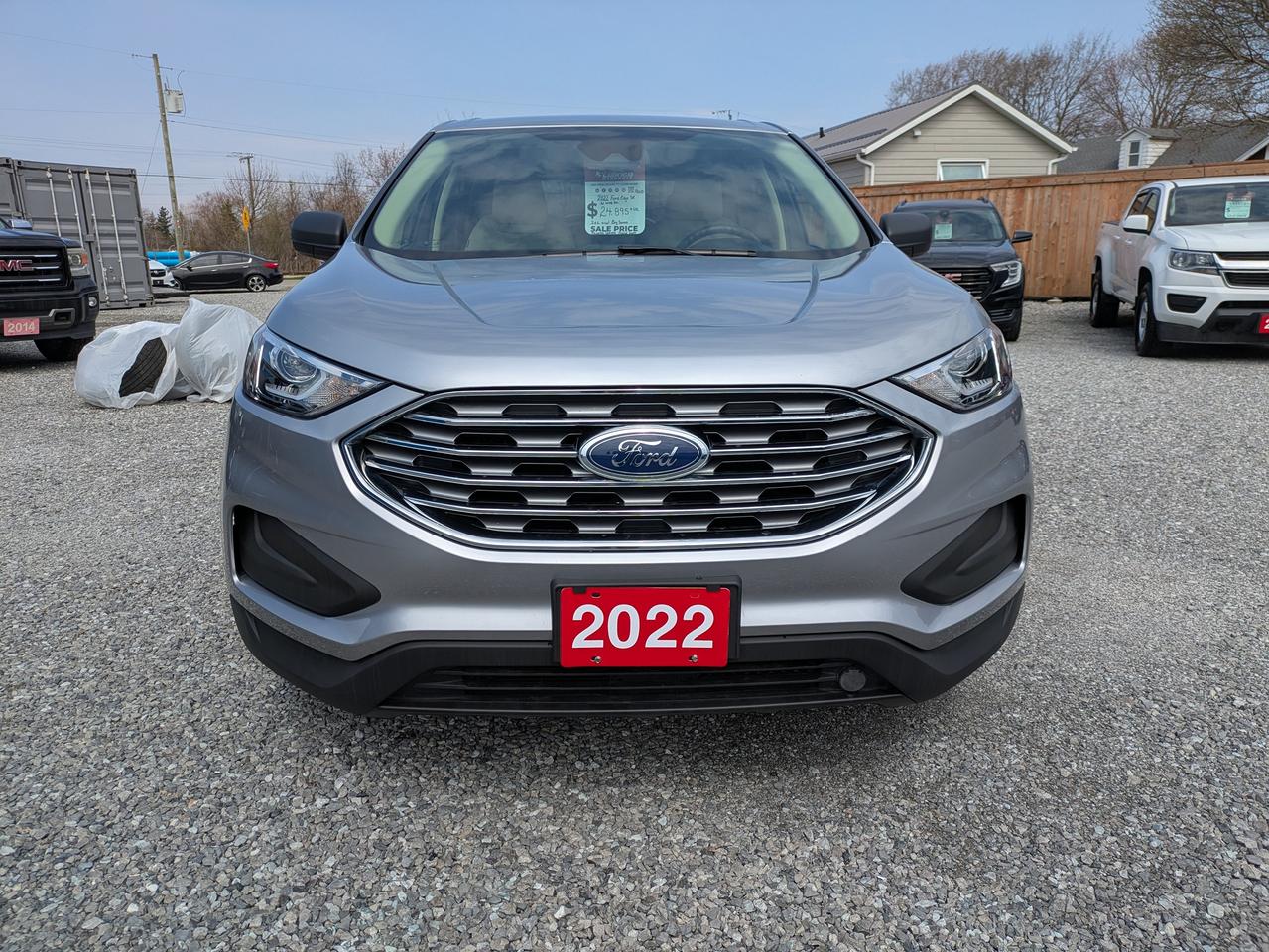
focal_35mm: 25
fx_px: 917
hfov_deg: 69.4
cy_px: 476
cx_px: 634
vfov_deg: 54.9
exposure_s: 1/2841
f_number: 1.89
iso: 40
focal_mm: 5.43
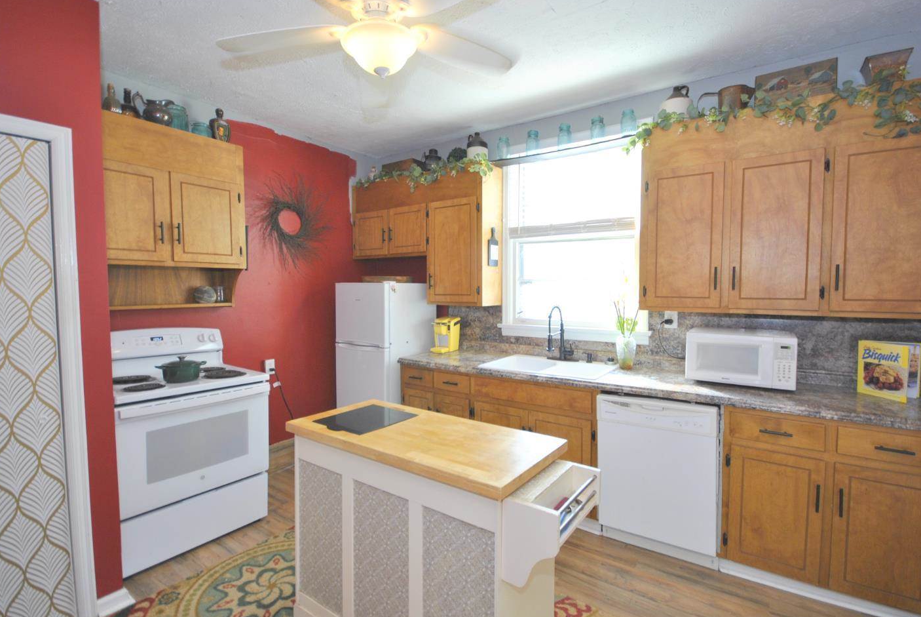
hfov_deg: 96.7
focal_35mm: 16
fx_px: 410
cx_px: 472
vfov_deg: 73.9
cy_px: 310
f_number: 4
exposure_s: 1/30
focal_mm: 10
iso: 200
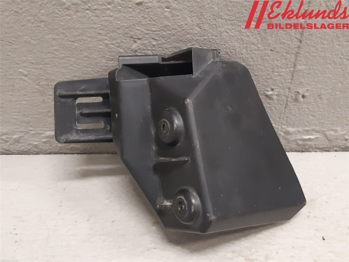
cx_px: 174
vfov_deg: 53.1
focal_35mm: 26
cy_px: 131
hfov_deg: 67.3
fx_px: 262
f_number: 1.7
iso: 250
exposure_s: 1/50
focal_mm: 3.93
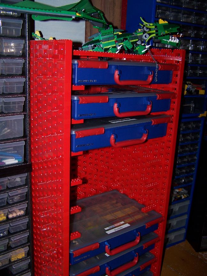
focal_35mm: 38
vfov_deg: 49.0
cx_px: 104
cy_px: 138
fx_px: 303
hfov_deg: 37.7
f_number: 2.8
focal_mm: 6.3
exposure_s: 1/60
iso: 80
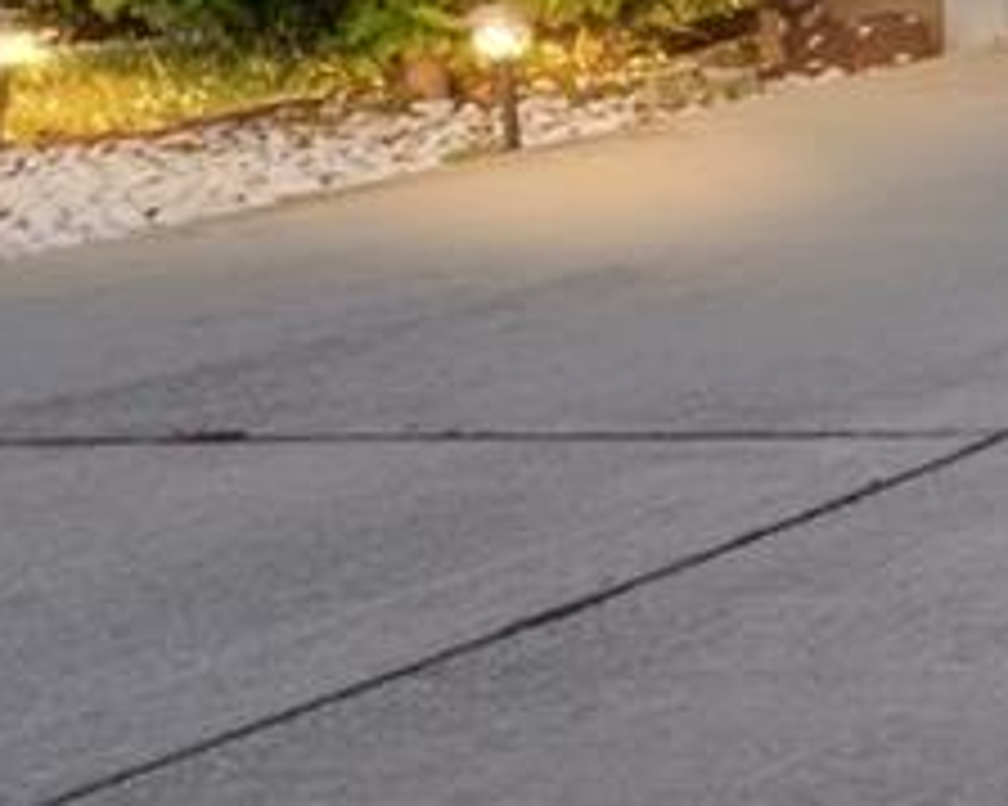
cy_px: -239
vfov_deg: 15.0
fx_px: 2923
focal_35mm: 98
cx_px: 3226
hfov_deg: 10.6
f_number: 11
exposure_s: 1/80
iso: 200
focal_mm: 14.6
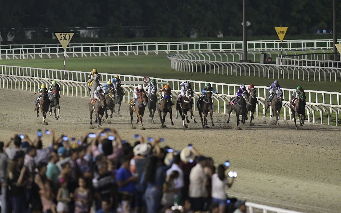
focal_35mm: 613
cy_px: 102
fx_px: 5697
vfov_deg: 2.1
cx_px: 170
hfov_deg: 3.4
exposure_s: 1/640
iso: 6400
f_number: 3.5
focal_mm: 400
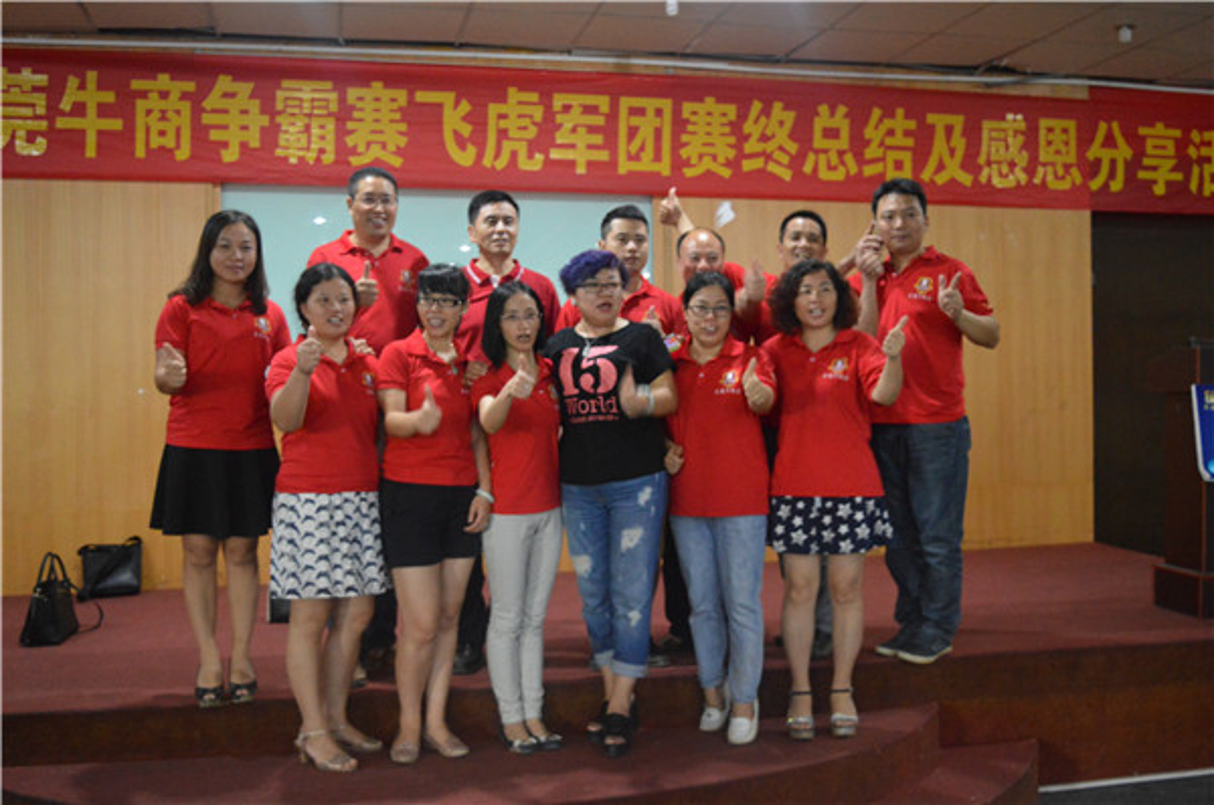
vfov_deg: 36.8
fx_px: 1212
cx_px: 607
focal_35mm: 36
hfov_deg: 53.2
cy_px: 402
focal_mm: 24
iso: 3200
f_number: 4
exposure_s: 1/20
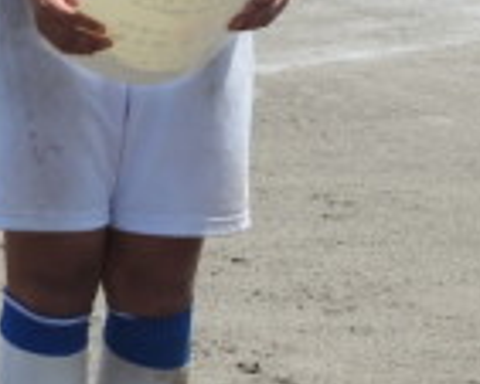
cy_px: -146
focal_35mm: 436
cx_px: 650
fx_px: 6198
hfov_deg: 4.4
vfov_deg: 3.5
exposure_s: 1/500
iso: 100
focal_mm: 18.8
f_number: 4.8
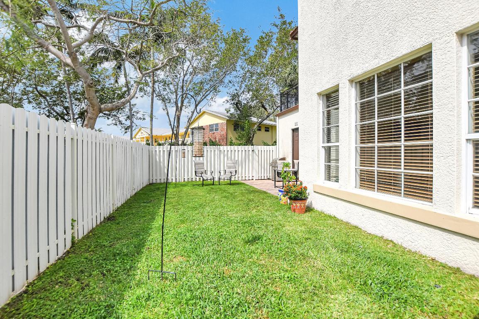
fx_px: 199
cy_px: 160
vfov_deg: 77.3
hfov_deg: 100.4
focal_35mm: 15
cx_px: 240
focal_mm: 10
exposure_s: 1/4000
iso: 1000
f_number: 8
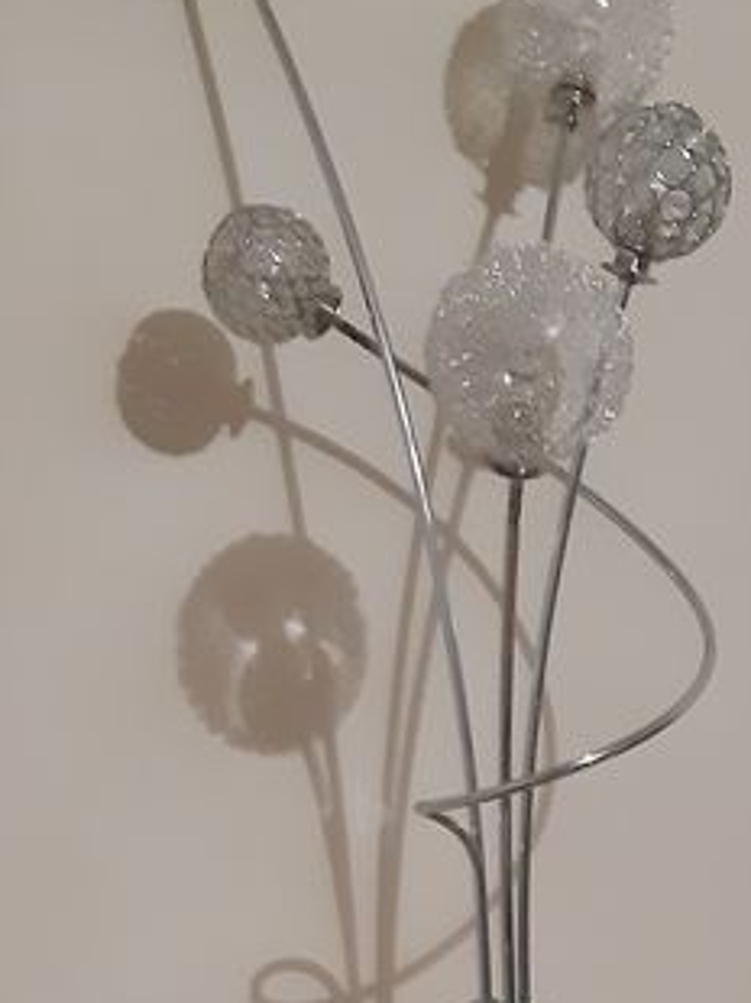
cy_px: 1236
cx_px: 667
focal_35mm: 84
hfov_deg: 17.3
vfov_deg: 21.5
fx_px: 2433
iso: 640
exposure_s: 1/25
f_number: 1.7
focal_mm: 3.92
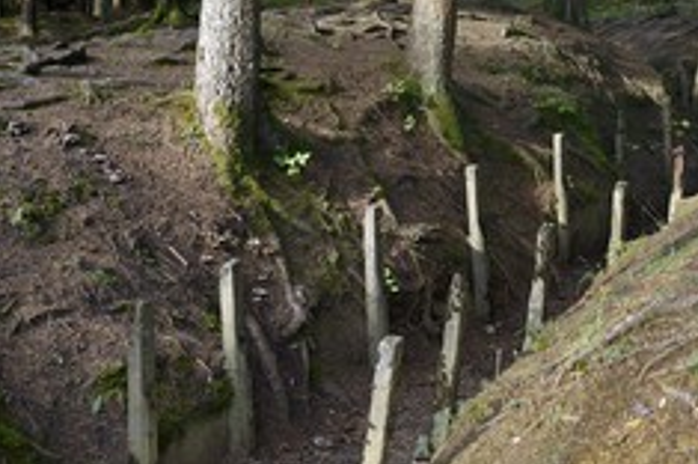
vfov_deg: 19.9
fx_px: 1317
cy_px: 149
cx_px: 469
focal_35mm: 68
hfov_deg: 29.5
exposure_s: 1/125
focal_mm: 38
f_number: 6.3
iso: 200
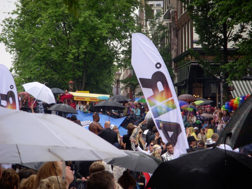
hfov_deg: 17.3
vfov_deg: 13.0
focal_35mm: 114
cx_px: 126
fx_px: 830
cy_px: 94
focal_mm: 18.9
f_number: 4.2
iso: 125
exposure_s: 1/100
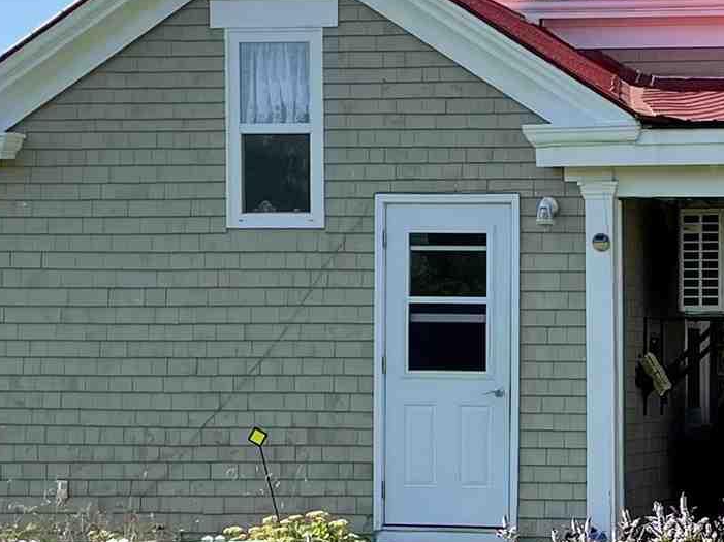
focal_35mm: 114
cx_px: 685
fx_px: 2383
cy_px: 473
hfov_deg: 17.0
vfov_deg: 12.9
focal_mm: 4.2
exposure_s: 1/2618
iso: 32
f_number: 1.6
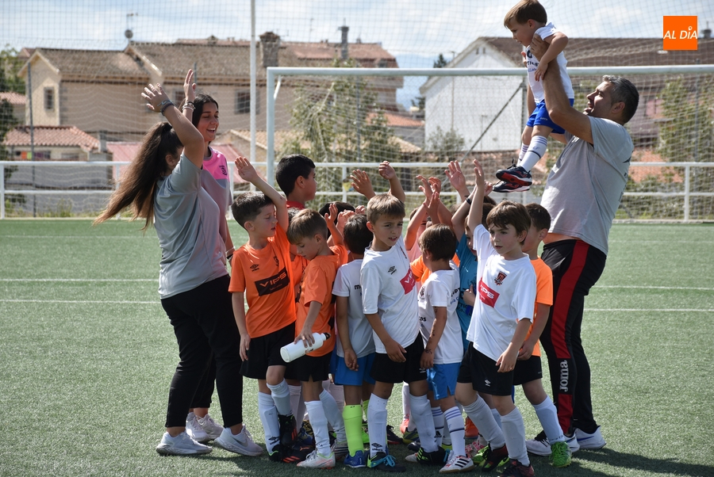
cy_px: 238
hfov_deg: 15.2
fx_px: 2680
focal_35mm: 135
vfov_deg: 10.2
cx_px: 357
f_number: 6.3
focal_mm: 90
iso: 200
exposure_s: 1/640
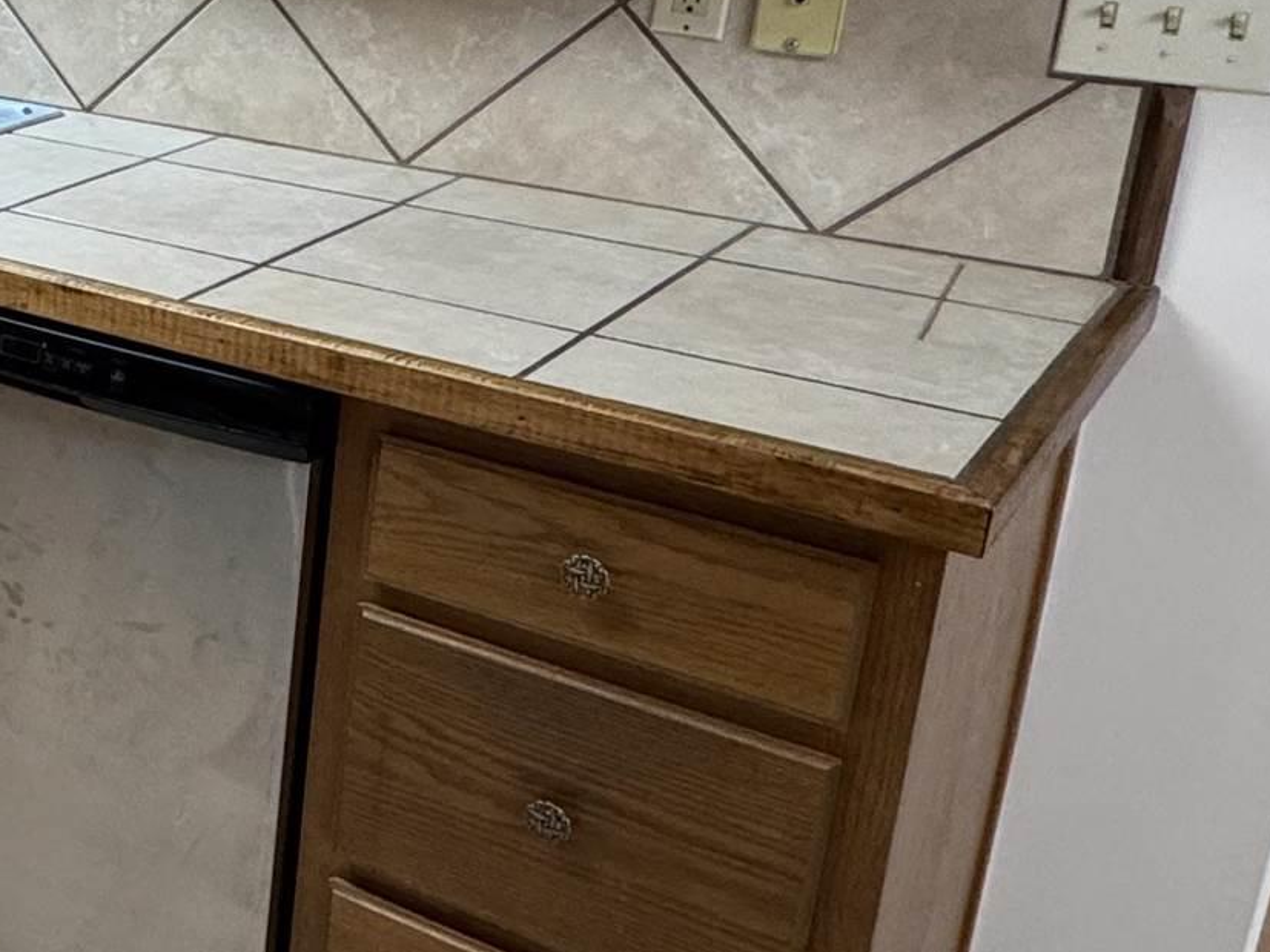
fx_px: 1908
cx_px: -369
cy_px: 250
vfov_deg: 27.7
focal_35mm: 52
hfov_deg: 29.7
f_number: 2.2
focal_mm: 2.22
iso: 200
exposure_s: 1/60
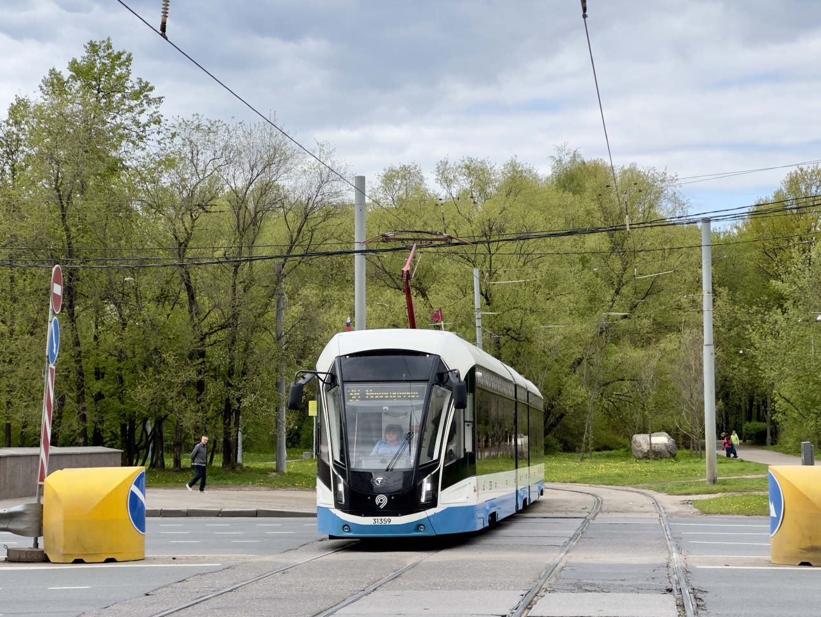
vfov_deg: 18.9
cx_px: 409
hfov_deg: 25.0
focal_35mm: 78
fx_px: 1850
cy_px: 312
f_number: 2.8
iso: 32
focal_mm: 9
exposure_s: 1/479
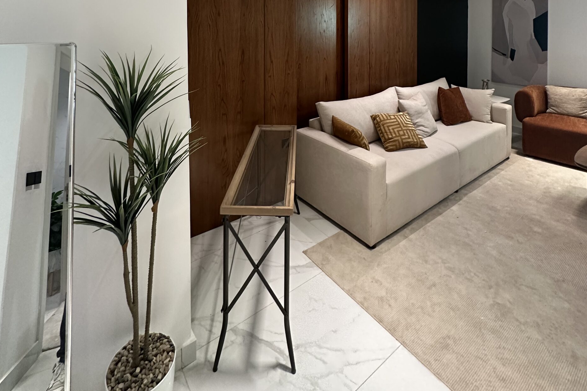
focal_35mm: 20
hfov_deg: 84.0
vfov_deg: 53.0
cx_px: 295
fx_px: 326
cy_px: 28
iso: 320
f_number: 2.2
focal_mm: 2.22
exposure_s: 1/60
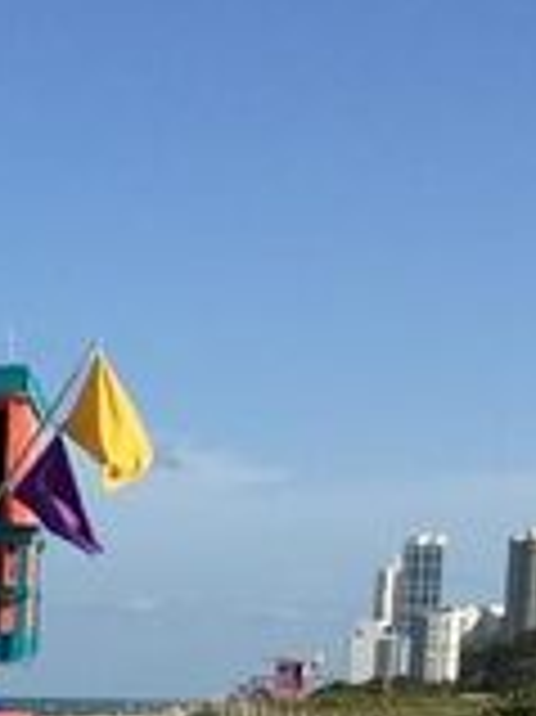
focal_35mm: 122
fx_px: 2522
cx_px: -342
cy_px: 1047
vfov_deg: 15.1
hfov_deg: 11.5
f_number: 2.2
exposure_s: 1/3049
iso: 32
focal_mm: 4.15
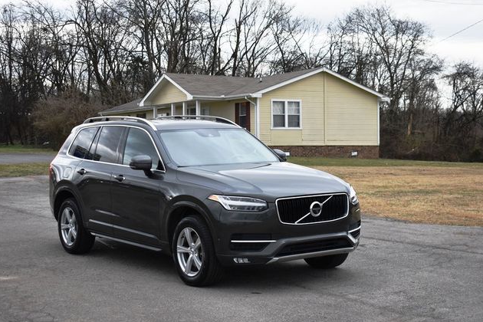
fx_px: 818
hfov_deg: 32.9
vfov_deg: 22.3
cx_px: 242
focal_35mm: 61
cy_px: 163
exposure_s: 1/250
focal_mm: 40
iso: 400
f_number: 4.8
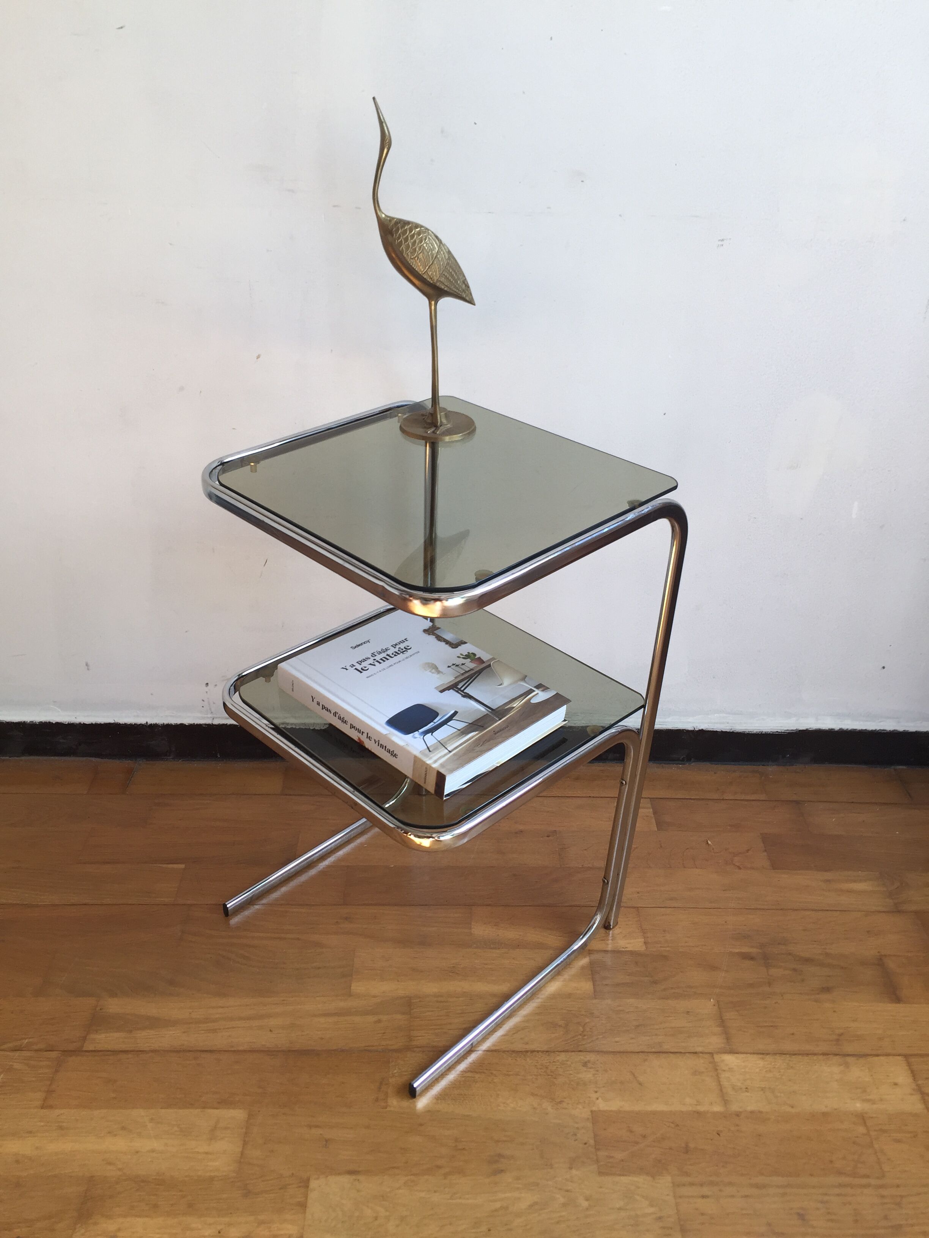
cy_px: 619
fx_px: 1038
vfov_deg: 61.7
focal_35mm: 29
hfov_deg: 48.2
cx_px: 464
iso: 40
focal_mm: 4.15
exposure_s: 1/100
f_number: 2.2
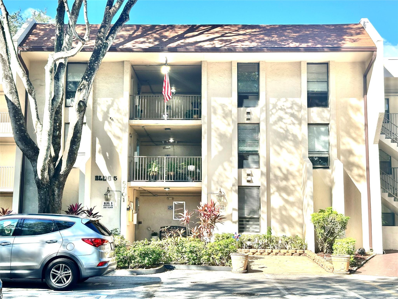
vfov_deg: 30.3
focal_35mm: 48
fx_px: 552
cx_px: 199
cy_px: 150
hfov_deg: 39.7
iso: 64
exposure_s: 1/1953
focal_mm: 6.86
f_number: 1.78
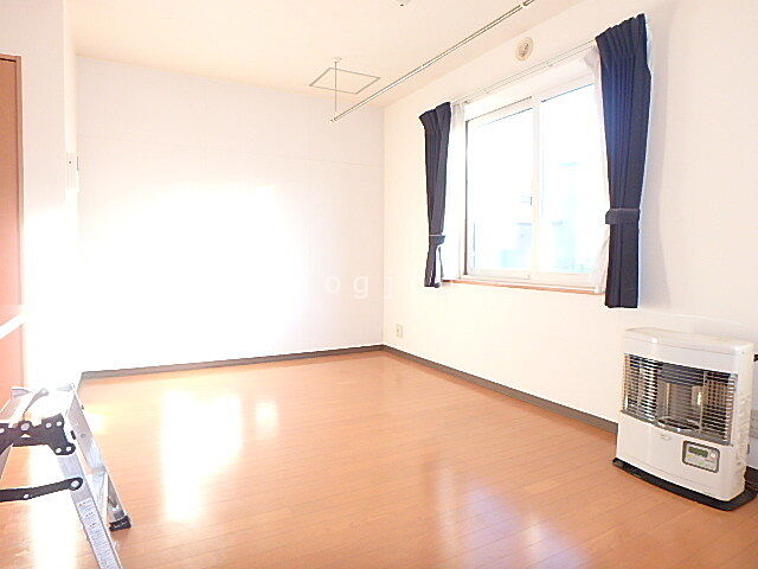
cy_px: 284
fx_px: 460
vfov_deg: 63.4
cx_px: 379
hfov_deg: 79.0
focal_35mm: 21
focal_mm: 3.7
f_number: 3.5
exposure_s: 1/30
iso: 250
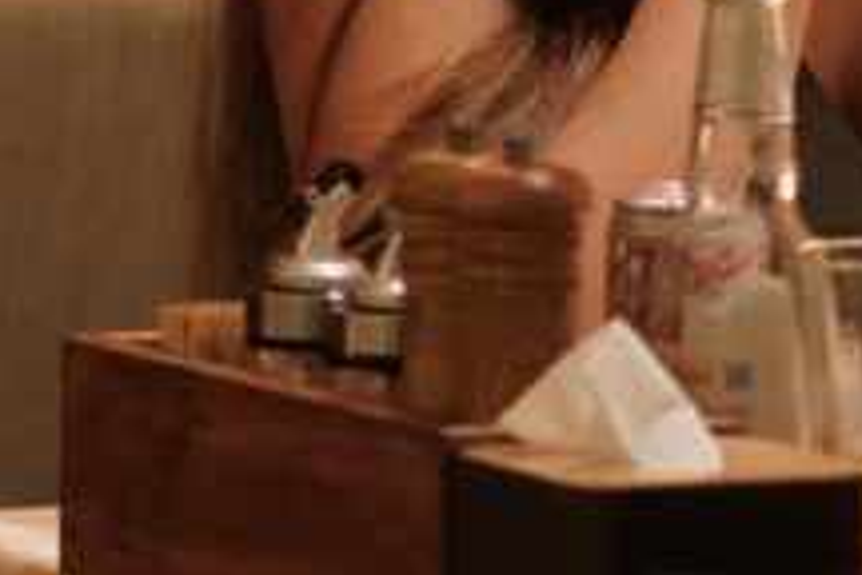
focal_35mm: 399
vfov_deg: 3.4
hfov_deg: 5.2
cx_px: 950
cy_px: -162
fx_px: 9553
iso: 800
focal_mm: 56
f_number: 1.4
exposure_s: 1/80
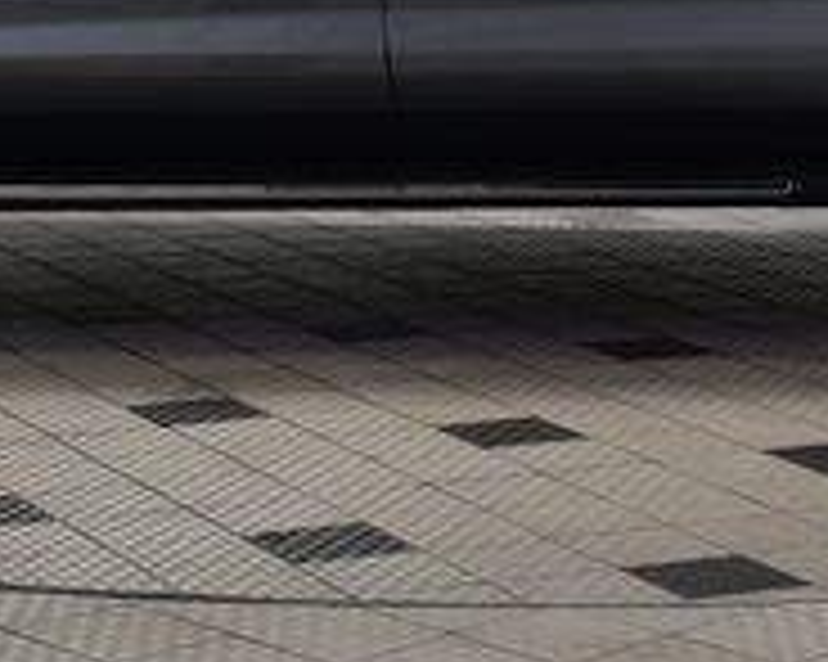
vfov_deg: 11.1
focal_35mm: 137
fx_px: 3355
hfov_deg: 14.1
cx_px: 482
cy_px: -106
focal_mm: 28
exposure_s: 1/20
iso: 400
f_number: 6.3
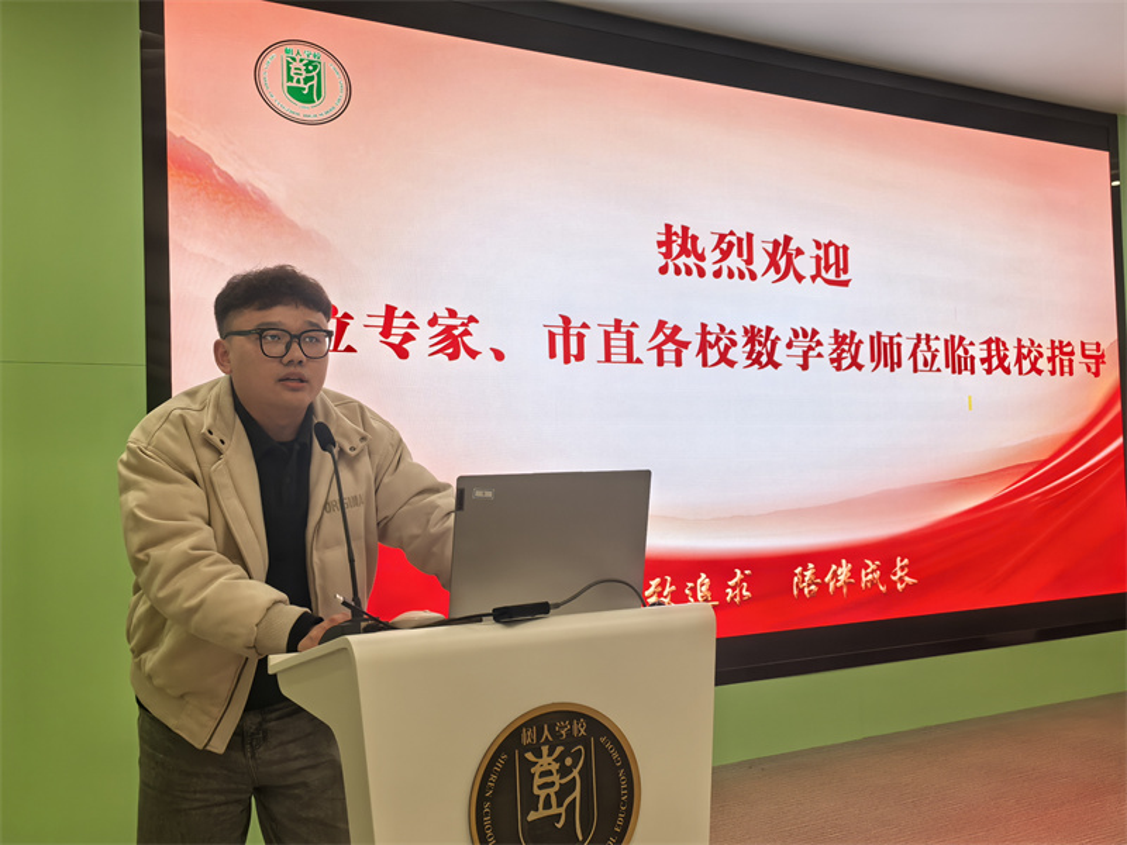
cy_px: 422
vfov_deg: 39.7
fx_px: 1172
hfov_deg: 51.4
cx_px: 564
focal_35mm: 36
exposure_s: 1/108
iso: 50
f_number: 2
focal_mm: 5.75
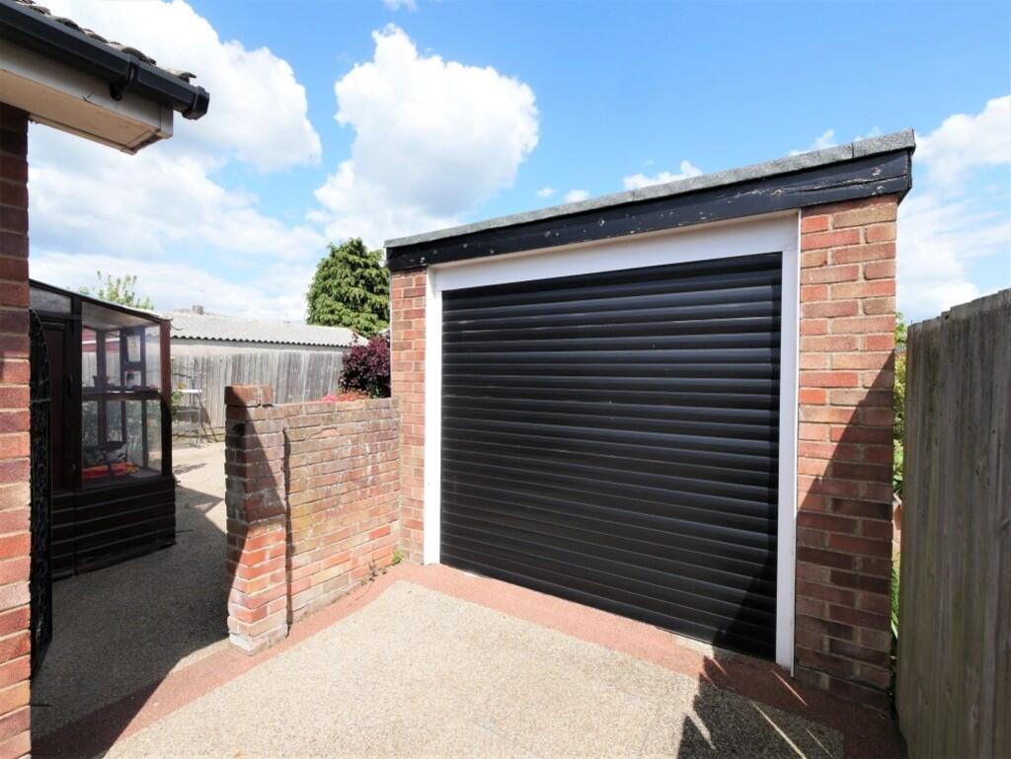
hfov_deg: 94.5
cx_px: 506
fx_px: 468
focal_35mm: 16
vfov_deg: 78.2
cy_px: 380
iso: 200
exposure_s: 1/400
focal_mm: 8
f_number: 7.1
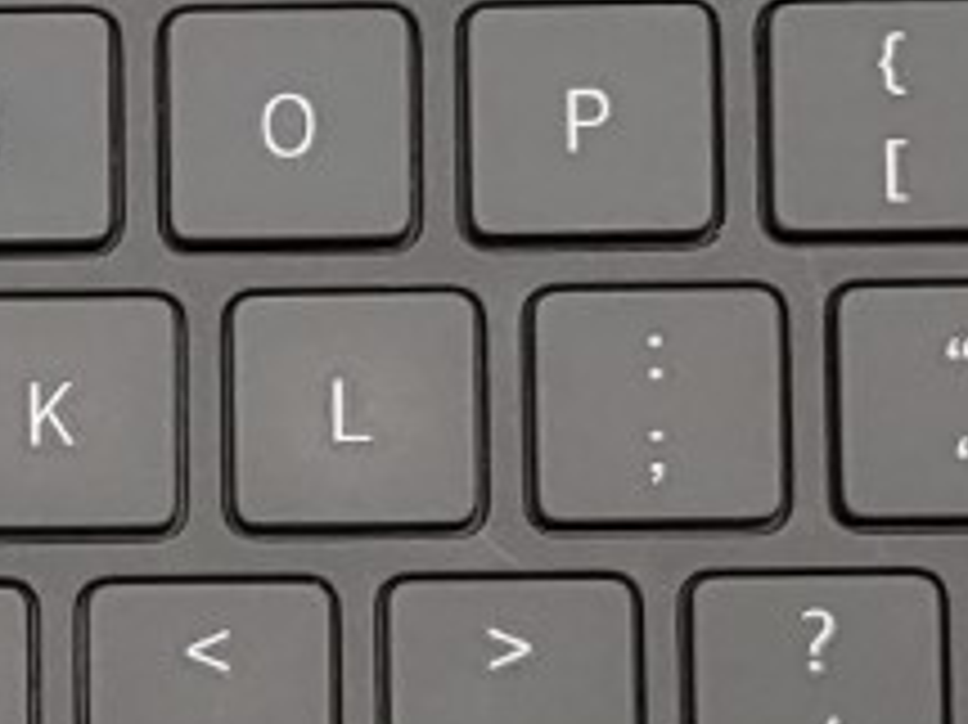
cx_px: 14
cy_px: 769
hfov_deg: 11.3
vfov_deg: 8.5
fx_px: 4863
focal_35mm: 174
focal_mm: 4.36
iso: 50
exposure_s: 1/61
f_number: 1.8
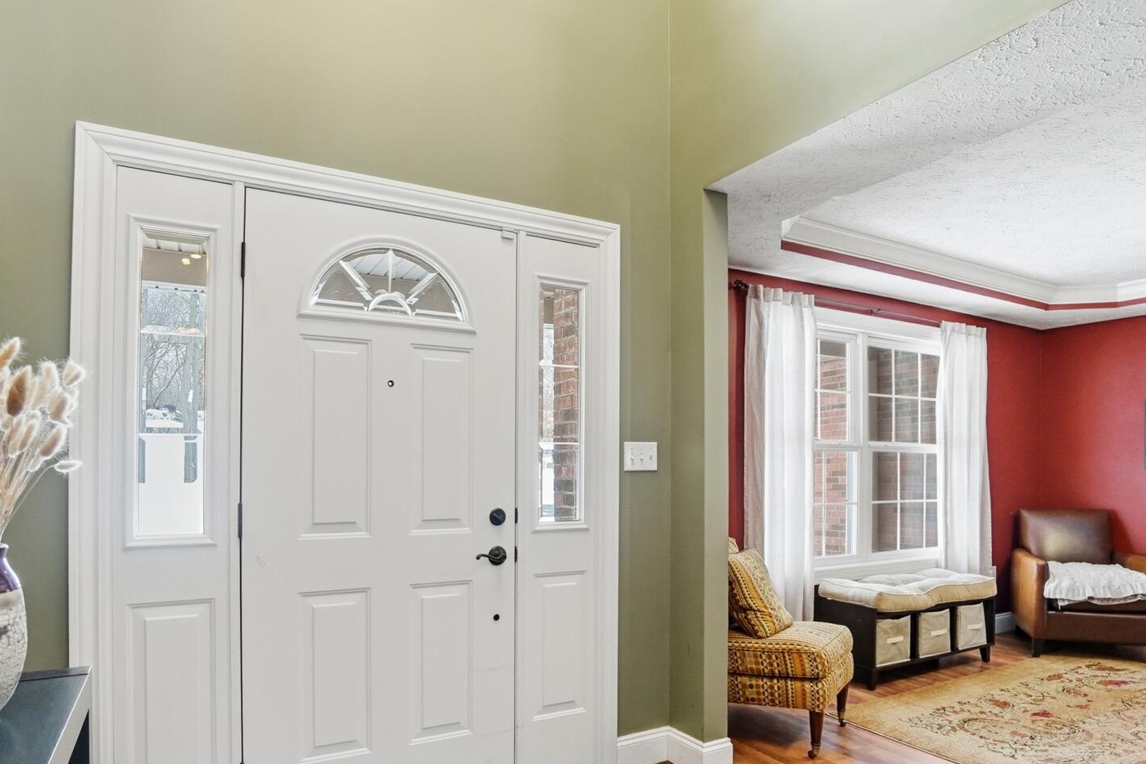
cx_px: 593
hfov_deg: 81.2
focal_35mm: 21
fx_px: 668
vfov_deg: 58.9
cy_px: 465
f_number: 4
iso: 100
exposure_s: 1/250
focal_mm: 10
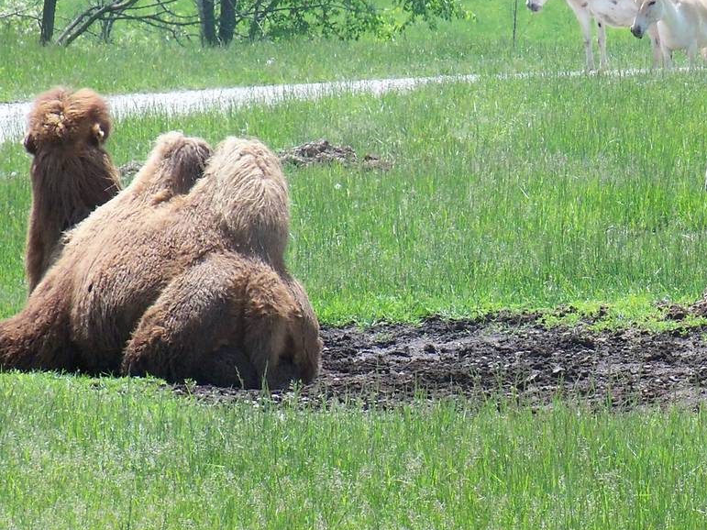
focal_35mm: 359
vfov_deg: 4.1
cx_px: 572
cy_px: 61
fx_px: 7331
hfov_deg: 5.5
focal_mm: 30.5
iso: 200
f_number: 4.3
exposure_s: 1/800
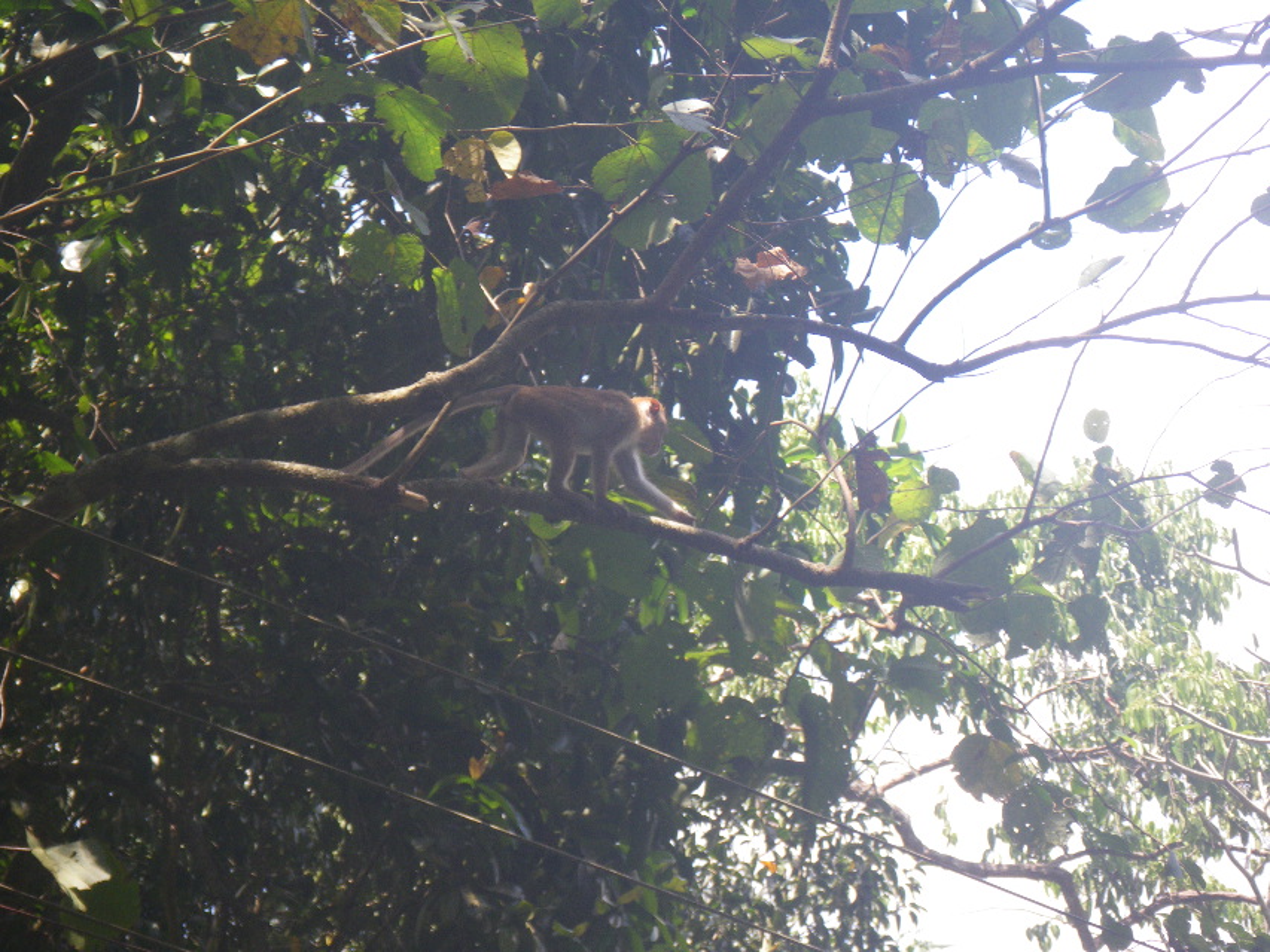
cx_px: 635
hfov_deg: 20.9
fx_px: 3449
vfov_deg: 15.7
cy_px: 476
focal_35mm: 94
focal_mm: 16.7
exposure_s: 1/125
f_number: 5
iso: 100
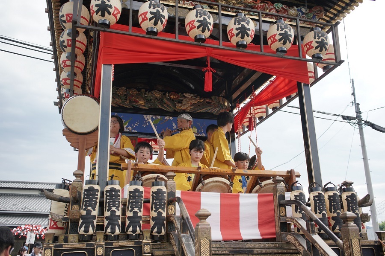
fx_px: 364
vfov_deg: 38.9
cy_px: 128
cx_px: 192
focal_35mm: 34
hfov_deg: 55.8
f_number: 4
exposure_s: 1/800
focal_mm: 34
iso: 250
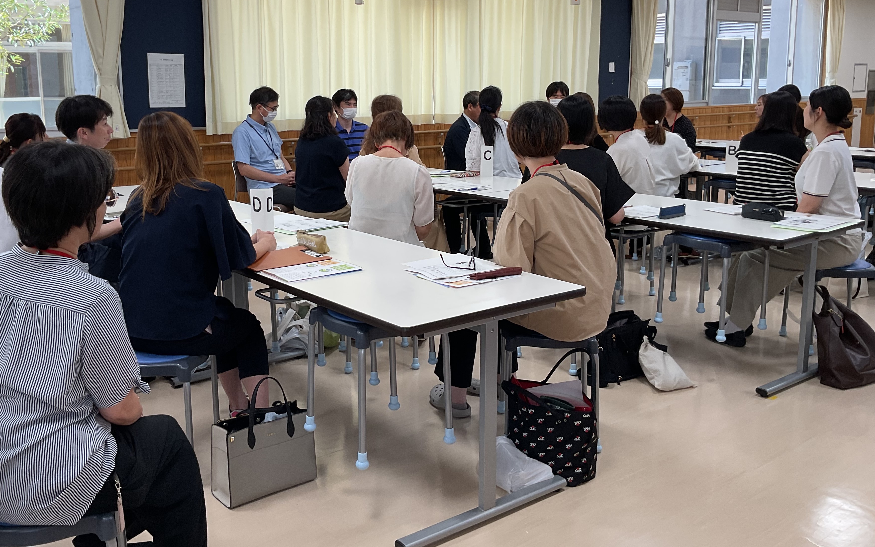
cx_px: 439
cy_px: 244
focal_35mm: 31
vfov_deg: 40.5
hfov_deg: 61.2
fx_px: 739
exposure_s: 1/120
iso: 32
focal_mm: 3
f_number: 1.8
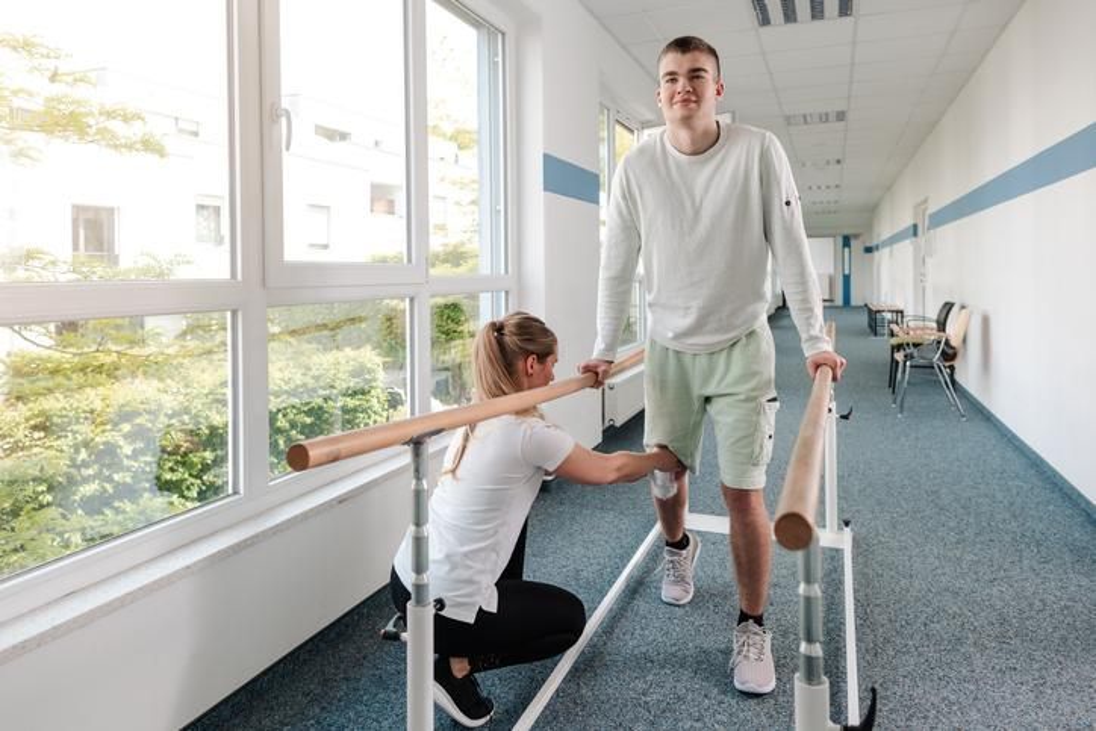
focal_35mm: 24
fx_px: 731
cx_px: 548
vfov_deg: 53.2
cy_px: 366
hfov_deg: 73.7
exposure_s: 1/160
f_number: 4
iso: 100
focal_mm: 24
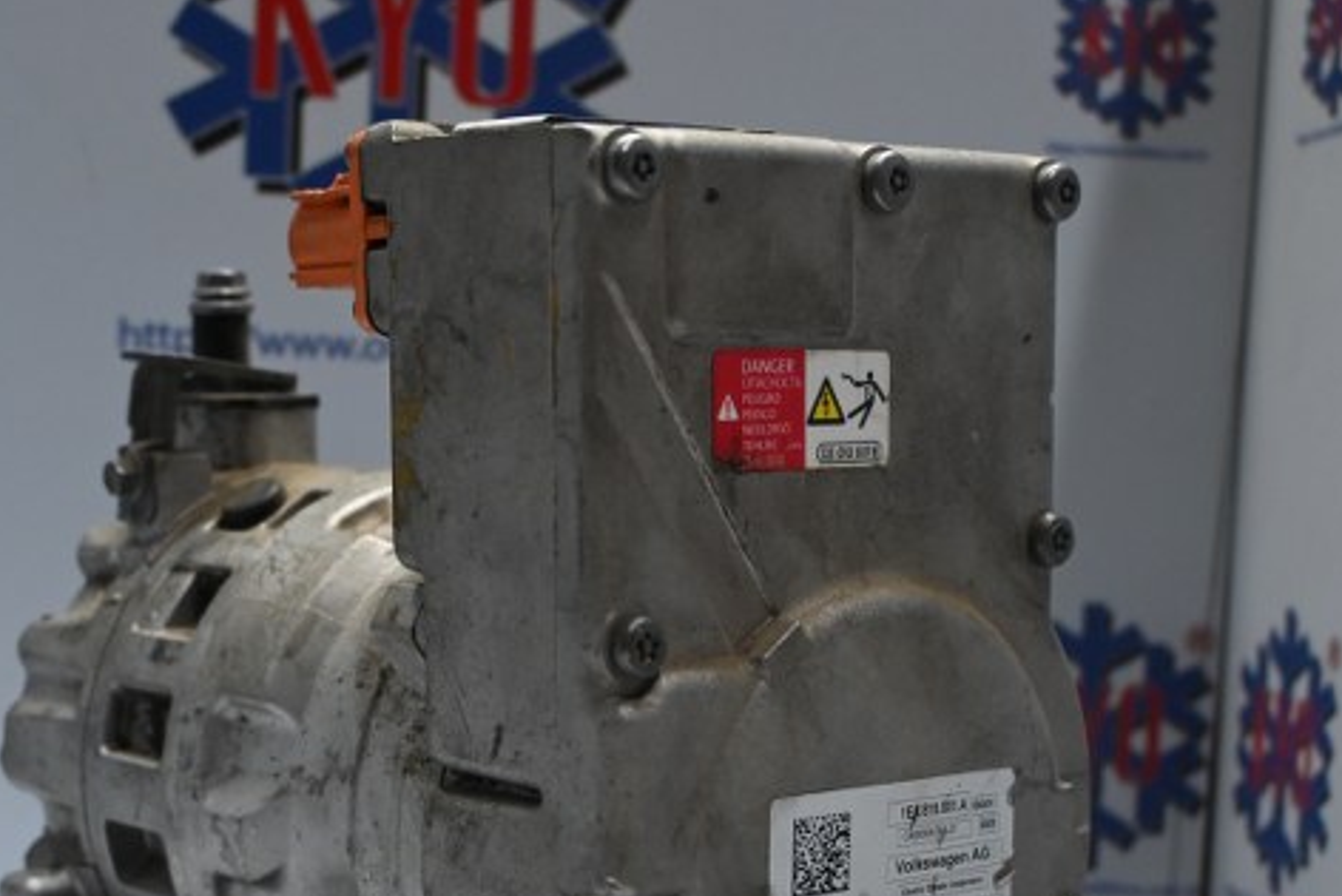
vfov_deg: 21.6
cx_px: 515
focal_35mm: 62
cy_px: 695
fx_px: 2322
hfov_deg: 32.1
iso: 1000
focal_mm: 24.5
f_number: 4.2
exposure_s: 1/125
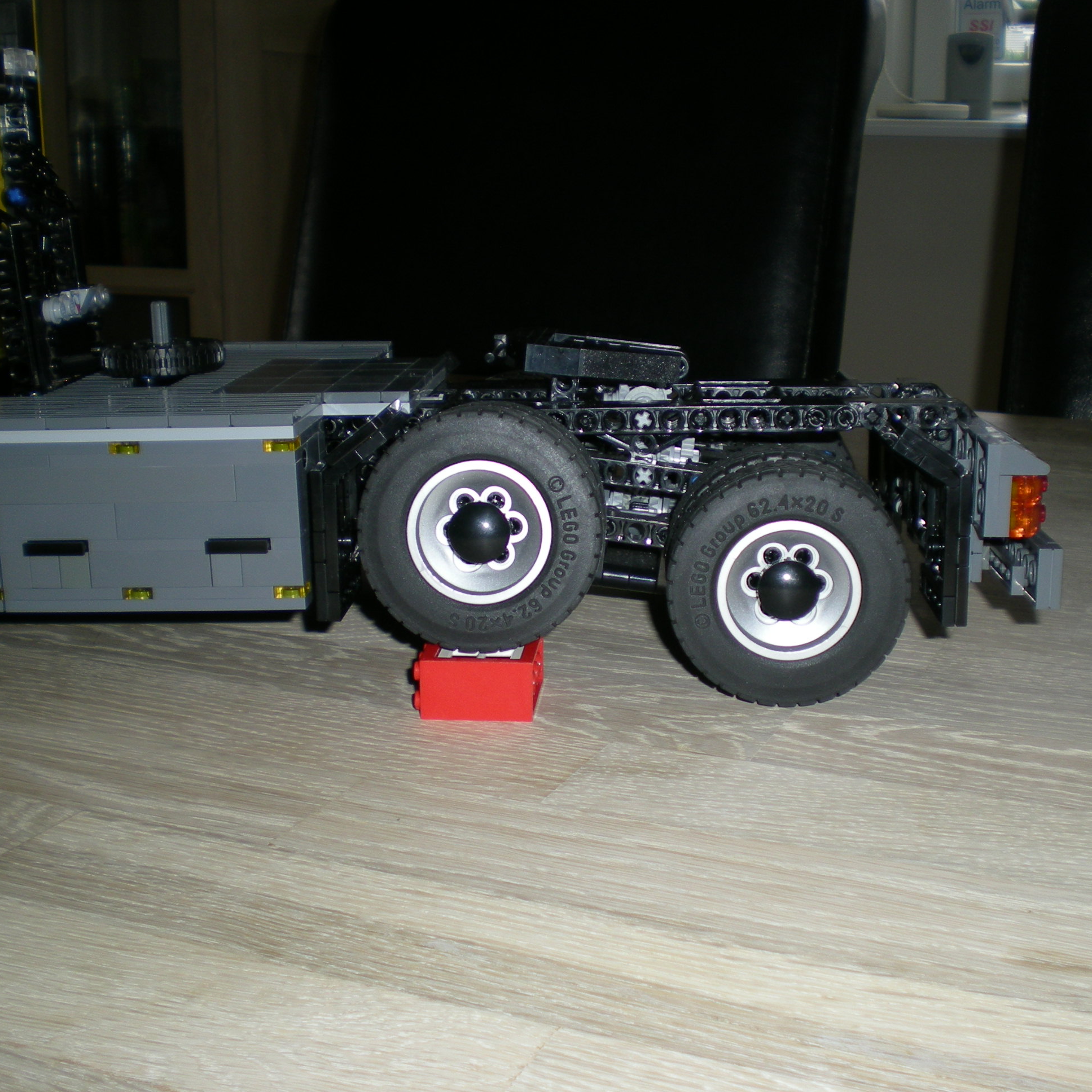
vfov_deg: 37.6
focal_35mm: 45
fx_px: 1606
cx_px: 608
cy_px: 545
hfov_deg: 37.5
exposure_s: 1/60
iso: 50
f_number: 3.1
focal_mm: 6.3
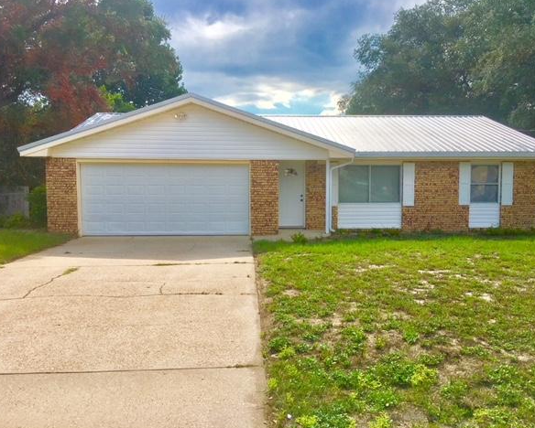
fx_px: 491
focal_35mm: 31
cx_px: 282
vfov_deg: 47.2
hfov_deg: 57.1
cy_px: 215
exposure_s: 1/1972
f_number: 2.2
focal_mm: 4.15
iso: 25
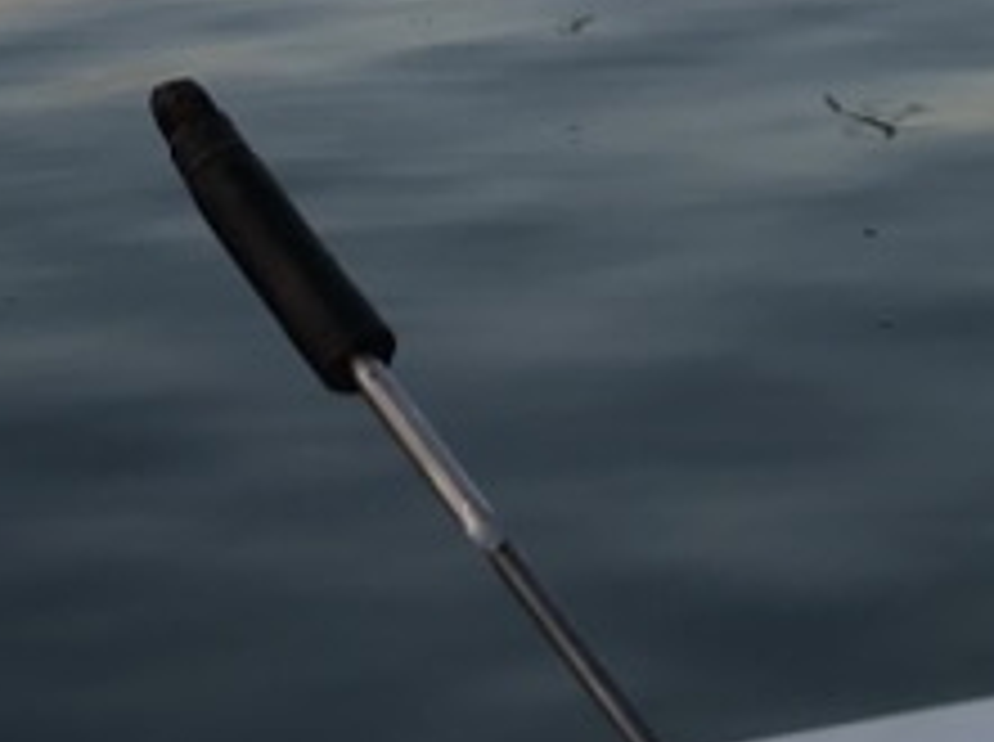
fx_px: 3727
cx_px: 720
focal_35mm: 130
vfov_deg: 10.6
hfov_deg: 15.1
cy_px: -675
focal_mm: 3.99
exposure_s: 1/186
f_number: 1.8
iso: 20
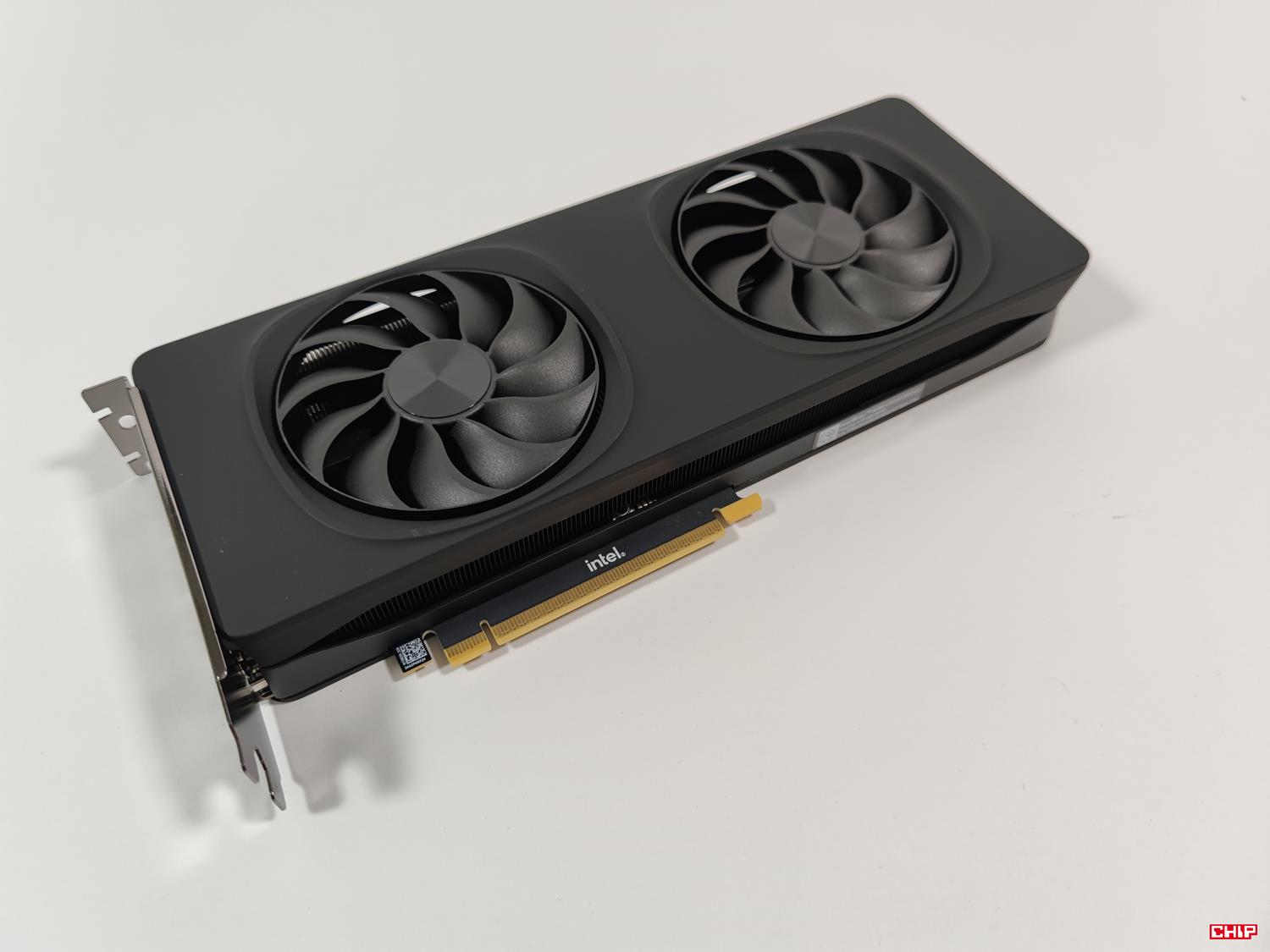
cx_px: 635
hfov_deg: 69.4
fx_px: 917
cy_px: 476
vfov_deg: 54.9
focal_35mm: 25
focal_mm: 6.78
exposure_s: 1/100
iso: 79
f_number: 1.85
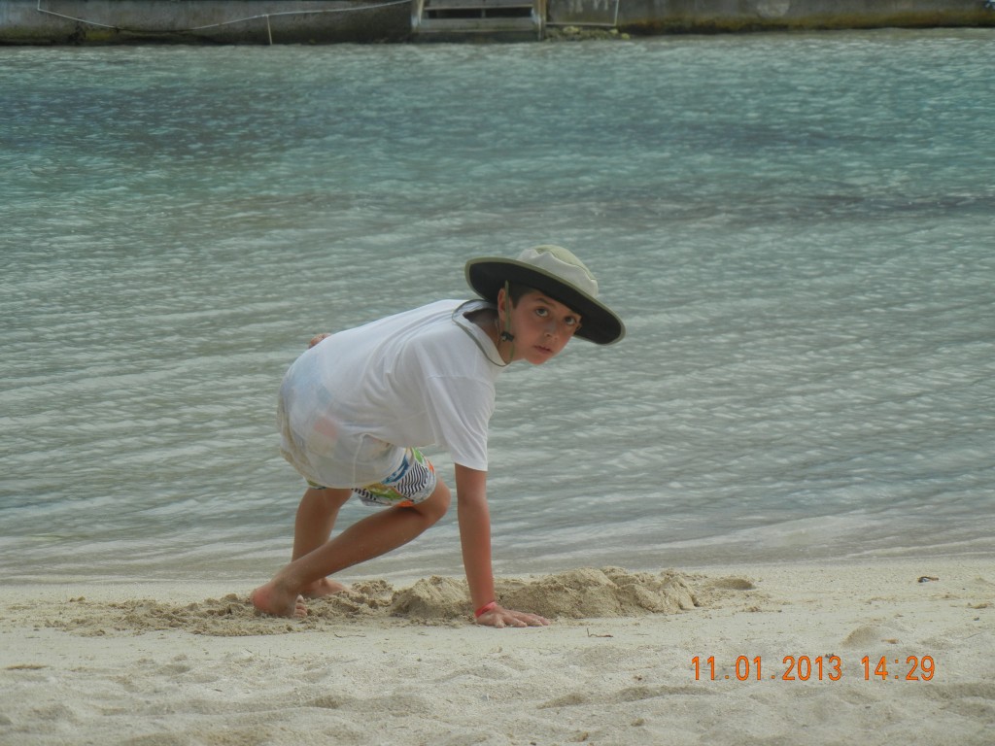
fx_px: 3823
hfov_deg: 14.8
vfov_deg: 11.1
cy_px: 373
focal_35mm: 133
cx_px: 498
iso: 160
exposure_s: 1/916
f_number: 4.6
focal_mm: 24
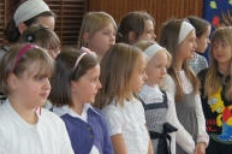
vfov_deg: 13.7
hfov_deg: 20.6
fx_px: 637
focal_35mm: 99
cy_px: 105
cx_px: 157
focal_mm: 24
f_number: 4
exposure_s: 1/60
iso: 400
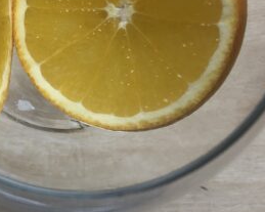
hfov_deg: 24.5
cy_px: -11
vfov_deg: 19.4
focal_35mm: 76
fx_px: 596
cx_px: 36
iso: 25
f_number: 1.8
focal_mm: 3.99
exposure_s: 1/30
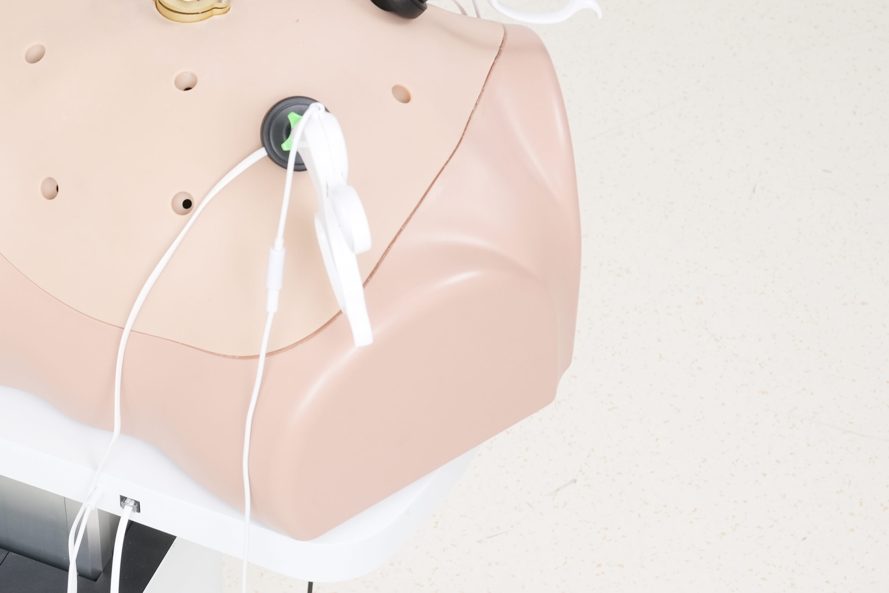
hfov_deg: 21.6
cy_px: 259
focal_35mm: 93
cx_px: 145
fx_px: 2296
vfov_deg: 14.7
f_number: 9
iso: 1250
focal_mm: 43
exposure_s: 1/100
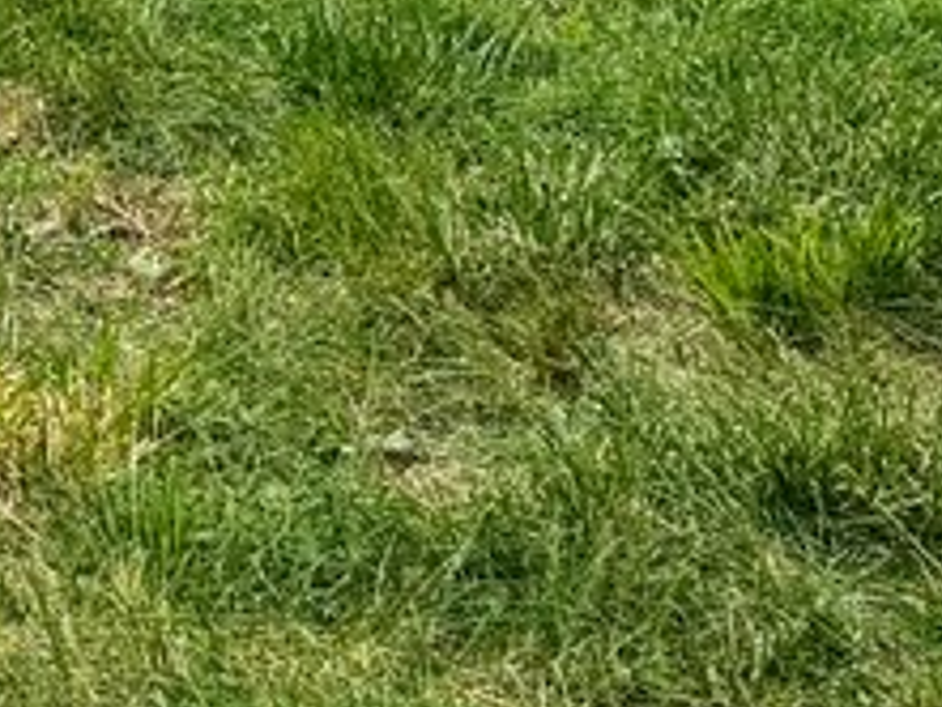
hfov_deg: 10.7
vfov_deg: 7.7
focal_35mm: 164
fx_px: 4465
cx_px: -1136
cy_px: -1497
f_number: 1.78
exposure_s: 1/1151
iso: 80
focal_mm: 6.76
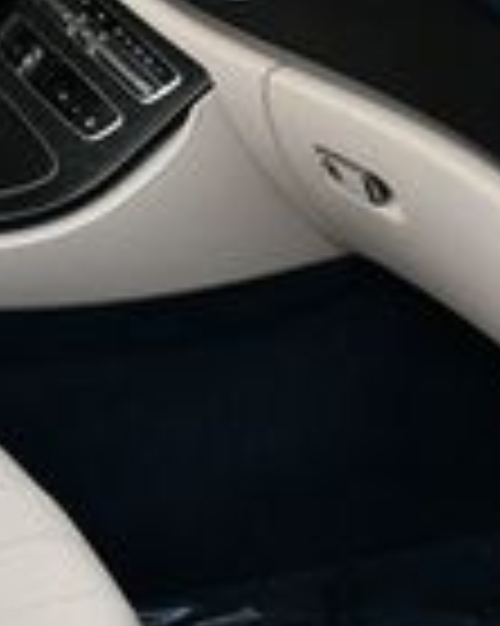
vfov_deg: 12.4
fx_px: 2889
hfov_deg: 9.5
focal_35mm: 156
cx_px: -302
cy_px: 239
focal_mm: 18
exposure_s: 1/250
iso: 200
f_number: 6.3
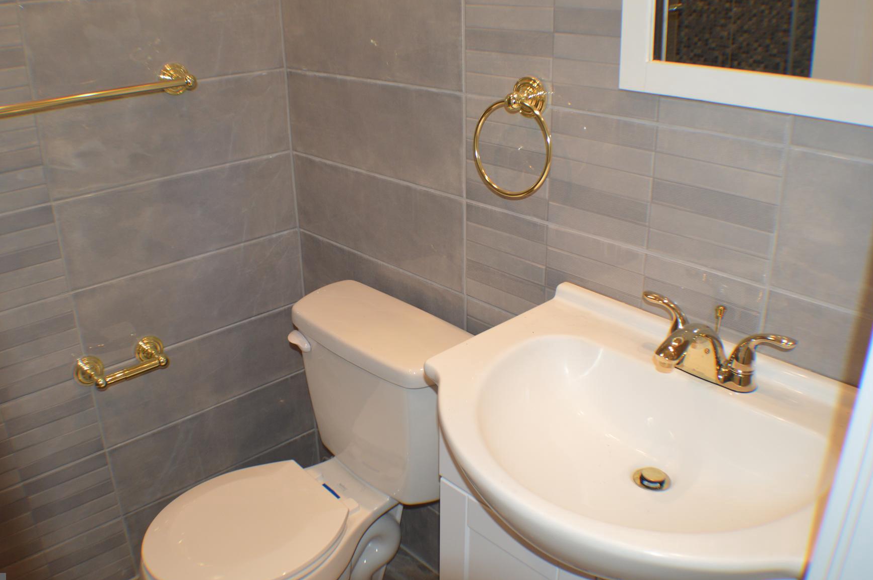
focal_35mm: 39
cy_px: 267
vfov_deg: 34.1
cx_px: 411
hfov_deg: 49.6
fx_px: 945
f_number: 4
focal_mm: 22
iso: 400
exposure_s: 1/125
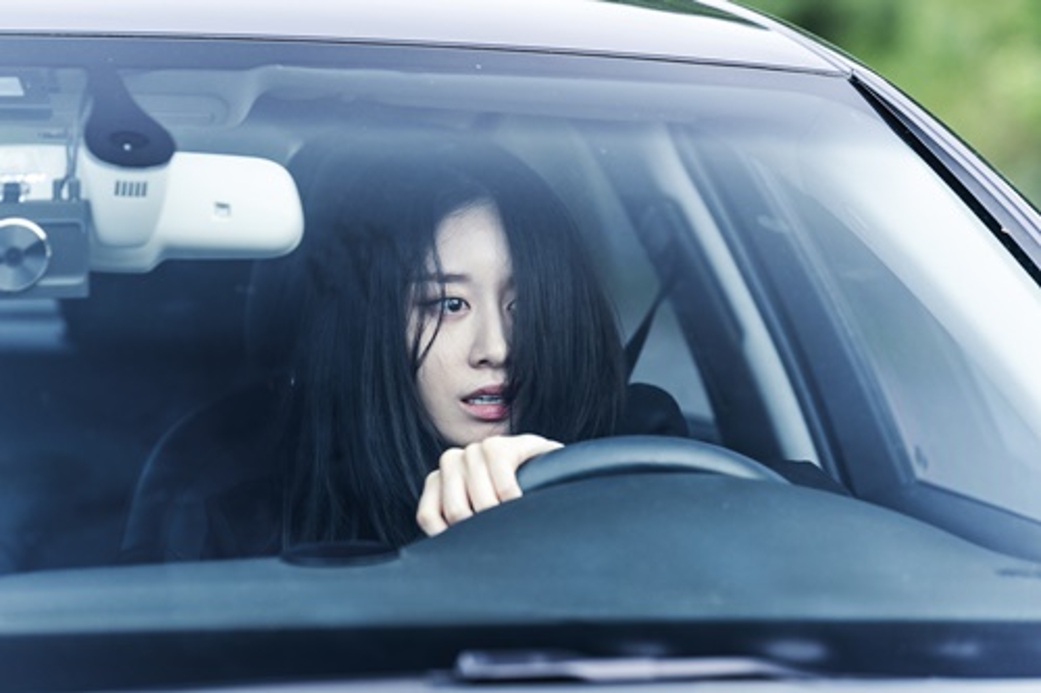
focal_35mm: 191
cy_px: 346
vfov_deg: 7.2
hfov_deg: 10.8
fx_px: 5521
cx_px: 520
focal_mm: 191
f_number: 4
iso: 500
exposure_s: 1/200
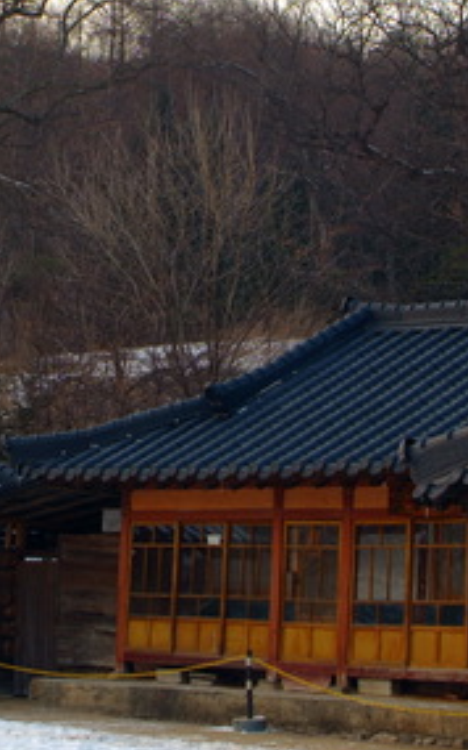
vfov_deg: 23.0
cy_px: 495
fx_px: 1838
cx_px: 193
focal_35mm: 90
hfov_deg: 14.5
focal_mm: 24
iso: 100
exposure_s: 1/60
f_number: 4
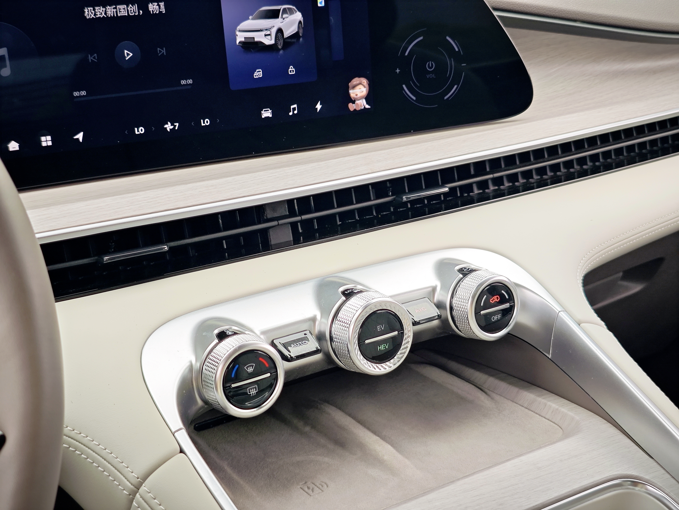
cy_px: 255
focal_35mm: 46
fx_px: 902
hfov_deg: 41.2
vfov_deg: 31.5
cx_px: 340
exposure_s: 1/520
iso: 50
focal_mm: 6.55
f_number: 1.6
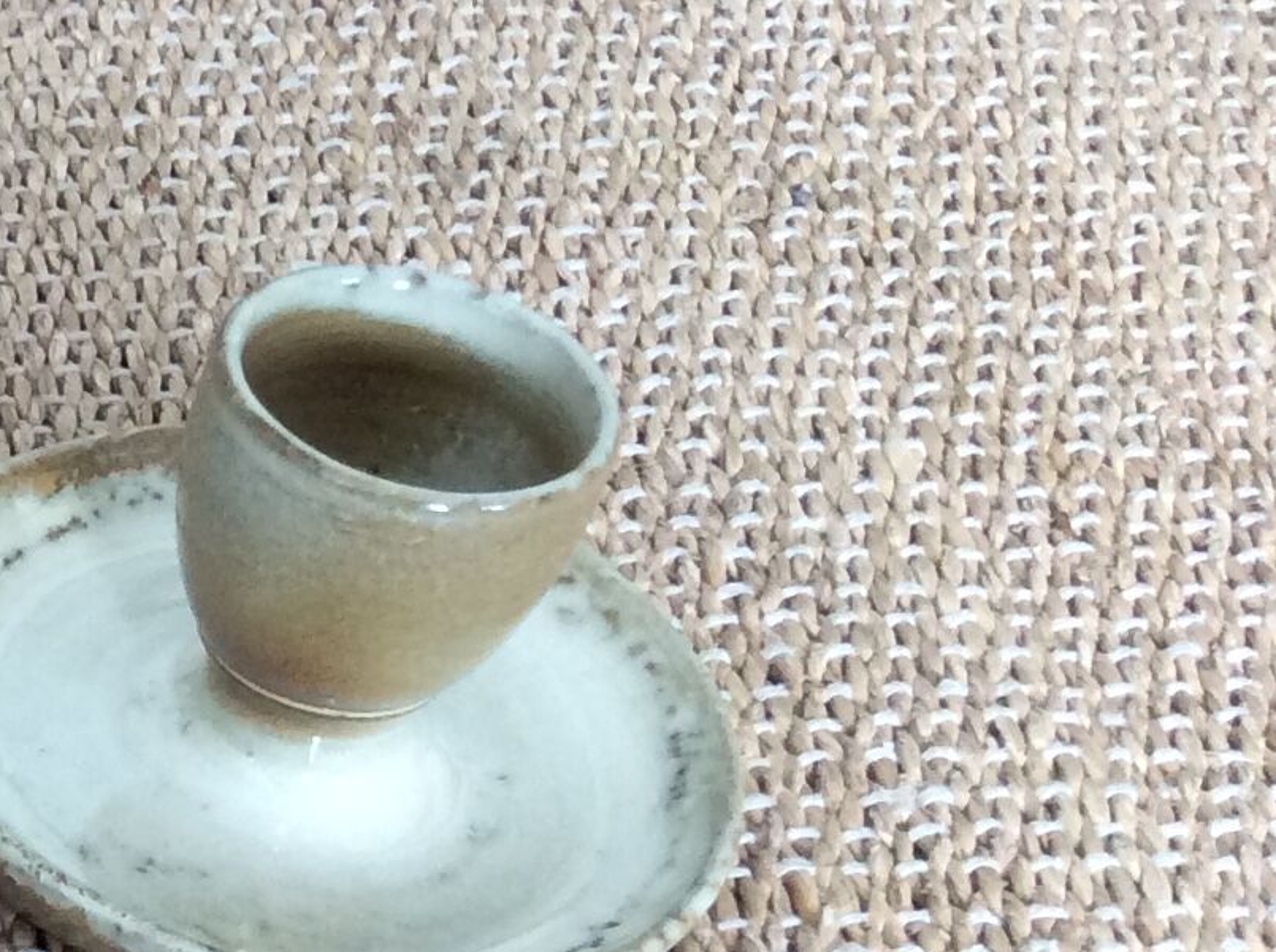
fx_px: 3791
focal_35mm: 103
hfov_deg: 16.9
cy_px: 1025
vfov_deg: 14.0
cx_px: -764
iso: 80
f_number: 2.4
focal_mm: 3.3
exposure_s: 1/25
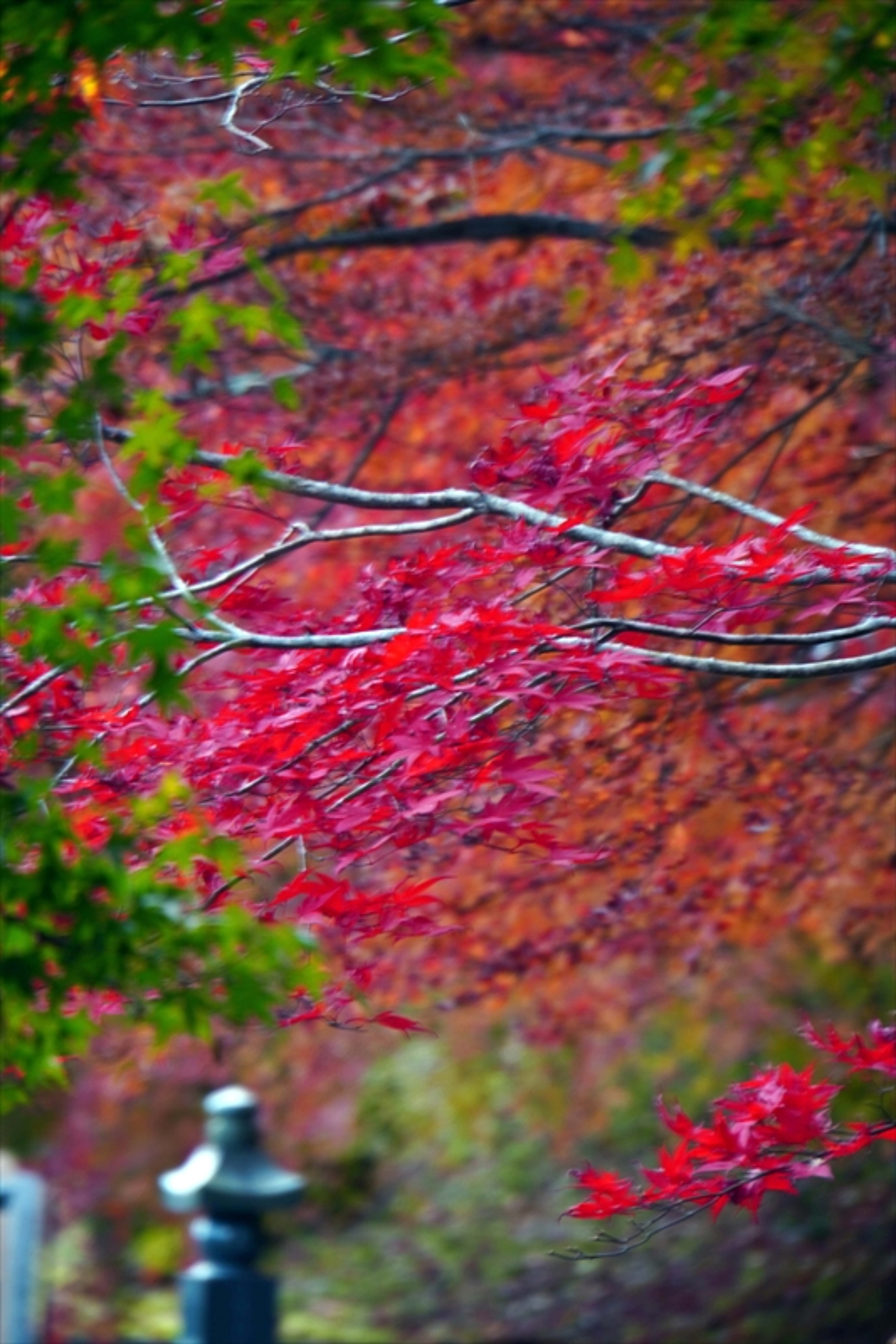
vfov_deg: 6.9
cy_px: 672
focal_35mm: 300
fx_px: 11204
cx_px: 448
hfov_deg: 4.6
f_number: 6.3
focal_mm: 200
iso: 100
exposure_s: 1/40
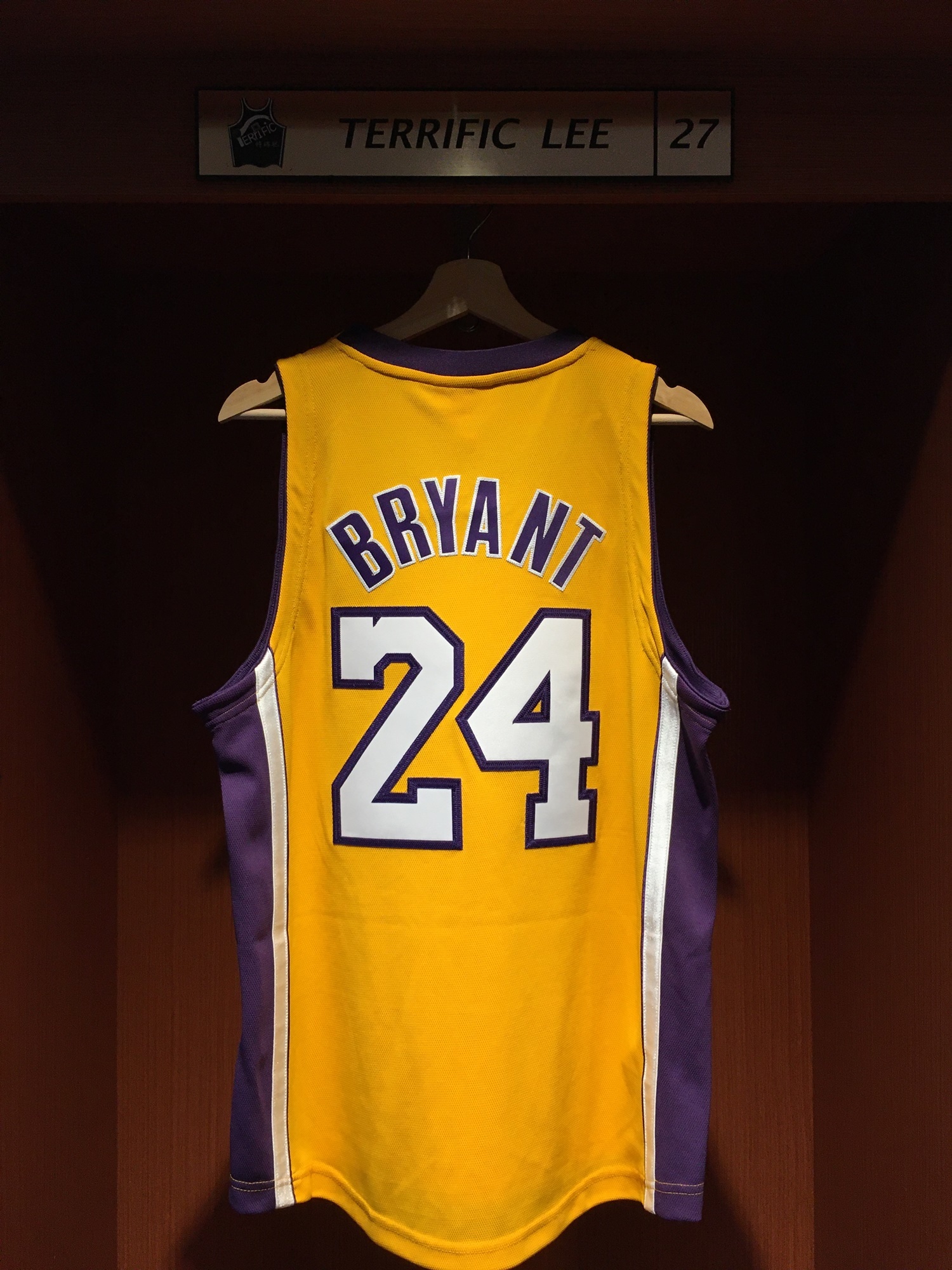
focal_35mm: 29
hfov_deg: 48.2
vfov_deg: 61.7
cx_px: 476
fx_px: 1063
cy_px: 635
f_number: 2.2
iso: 40
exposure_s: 1/30
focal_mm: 4.15
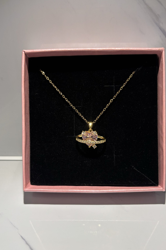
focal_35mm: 28
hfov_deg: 46.3
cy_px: 122
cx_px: 94
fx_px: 194
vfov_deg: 65.5
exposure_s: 1/111
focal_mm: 5.96
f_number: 1.6
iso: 125
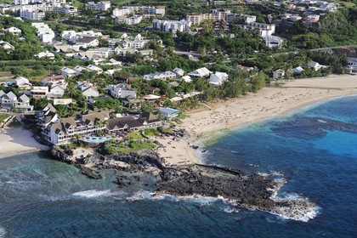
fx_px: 615
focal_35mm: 62
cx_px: 178
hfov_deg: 32.4
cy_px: 119
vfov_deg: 21.9
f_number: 8
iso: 400
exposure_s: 1/800
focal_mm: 62
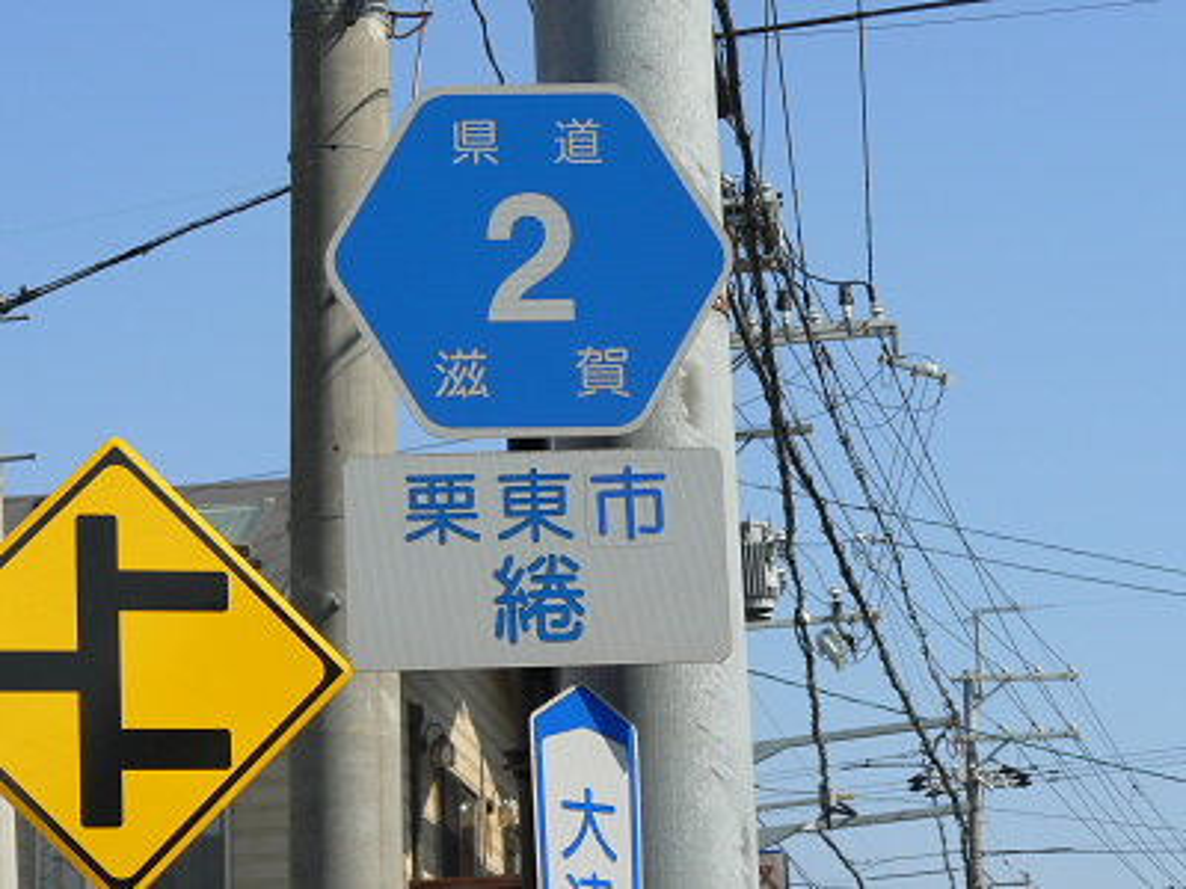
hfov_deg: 17.6
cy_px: 444
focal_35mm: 112
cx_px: 593
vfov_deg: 13.2
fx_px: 3837
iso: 80
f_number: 7.1
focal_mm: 18.6
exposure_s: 1/400
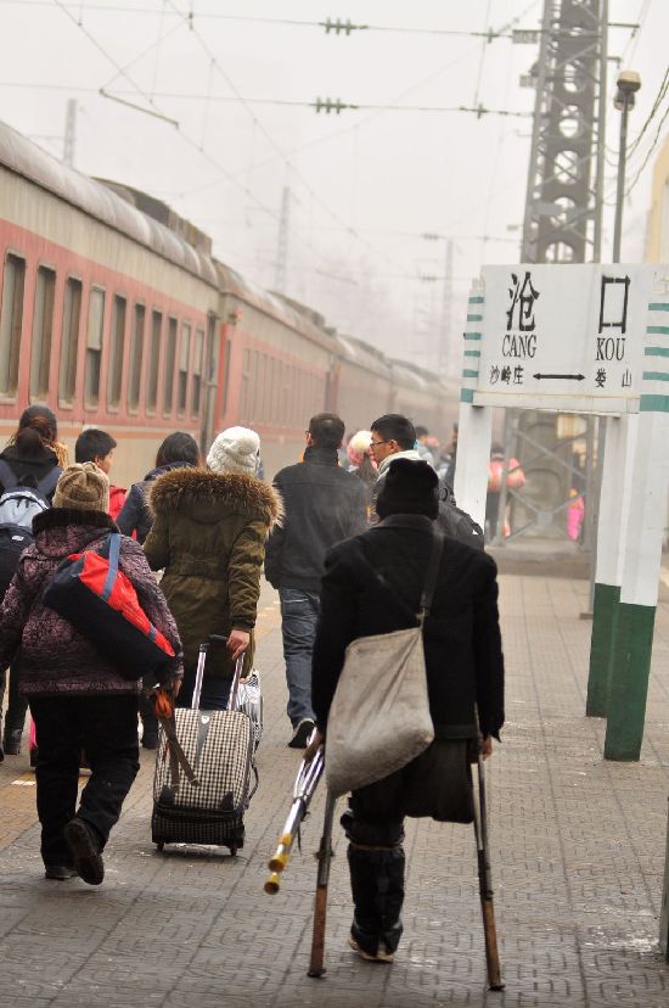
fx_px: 3353
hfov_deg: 11.4
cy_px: 504
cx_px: 334
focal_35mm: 120
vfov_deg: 17.1
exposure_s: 1/200
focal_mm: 80
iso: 500
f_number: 3.5
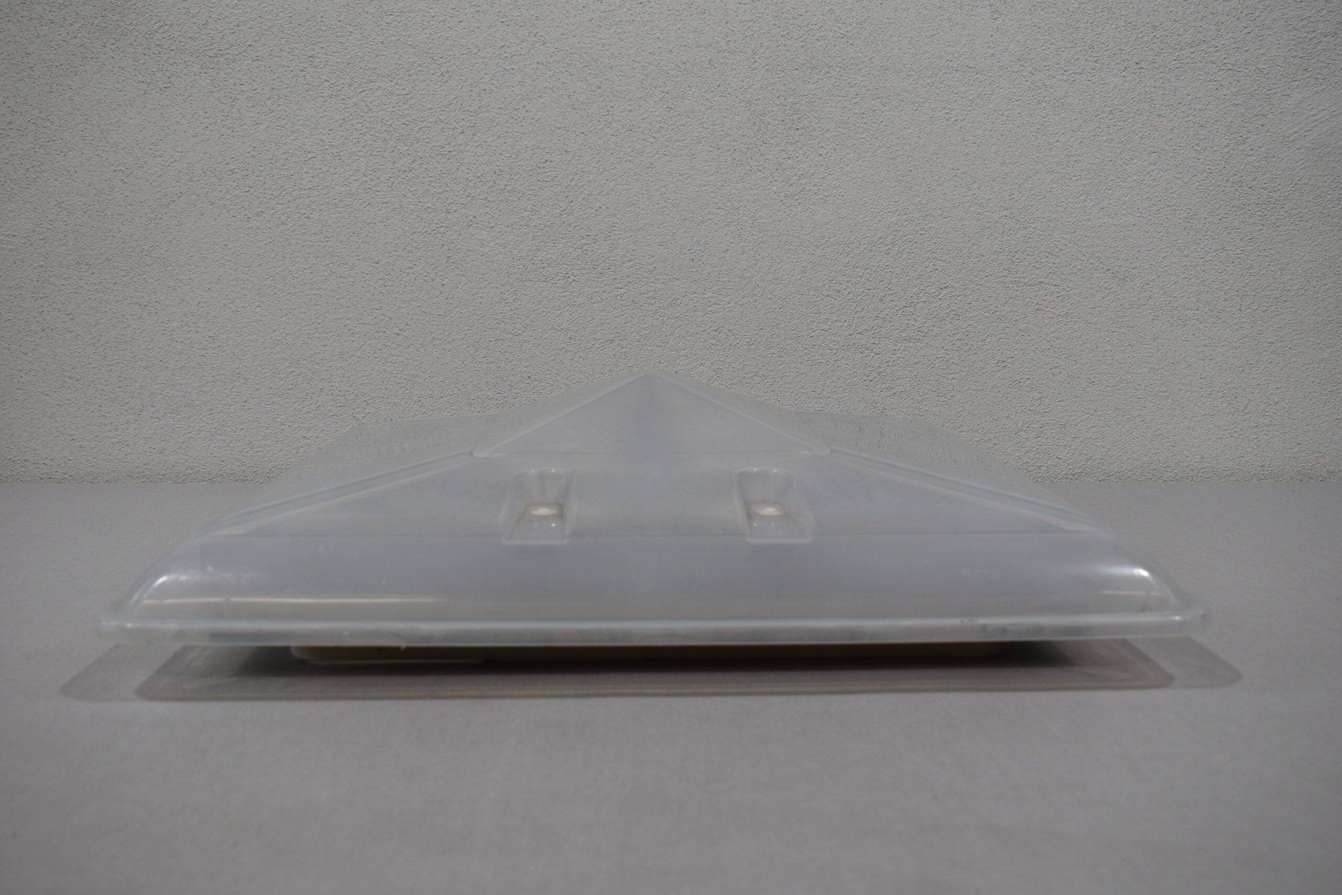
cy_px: 448
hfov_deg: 51.3
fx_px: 1398
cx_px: 671
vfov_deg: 35.5
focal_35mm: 38
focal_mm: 25
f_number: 5.6
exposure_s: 1/125
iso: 250
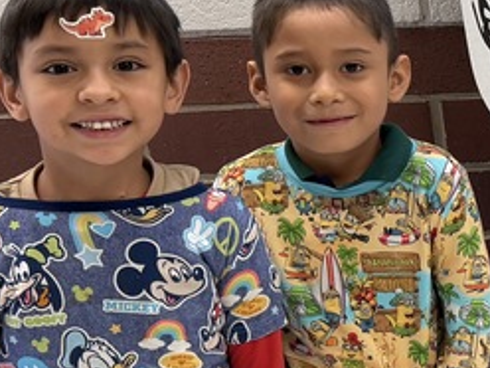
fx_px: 1401
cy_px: 245
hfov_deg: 17.3
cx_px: 796
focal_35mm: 99
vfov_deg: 14.9
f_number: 1.78
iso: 160
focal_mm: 6.76
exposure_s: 1/120
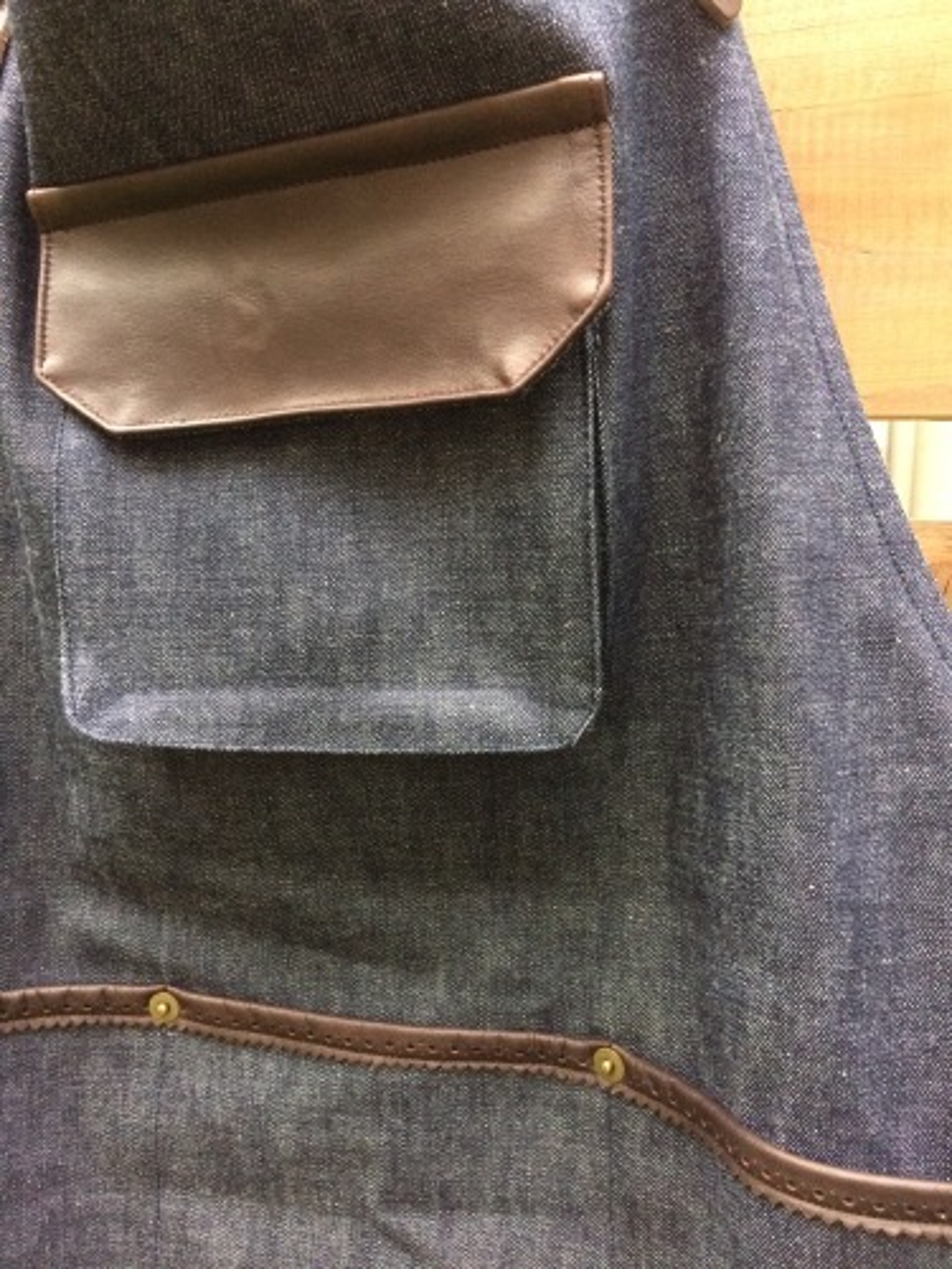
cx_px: 476
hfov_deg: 48.2
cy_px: 634
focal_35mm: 29
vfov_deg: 61.7
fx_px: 1063
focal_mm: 4.15
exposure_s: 1/30
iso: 320
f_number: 2.2
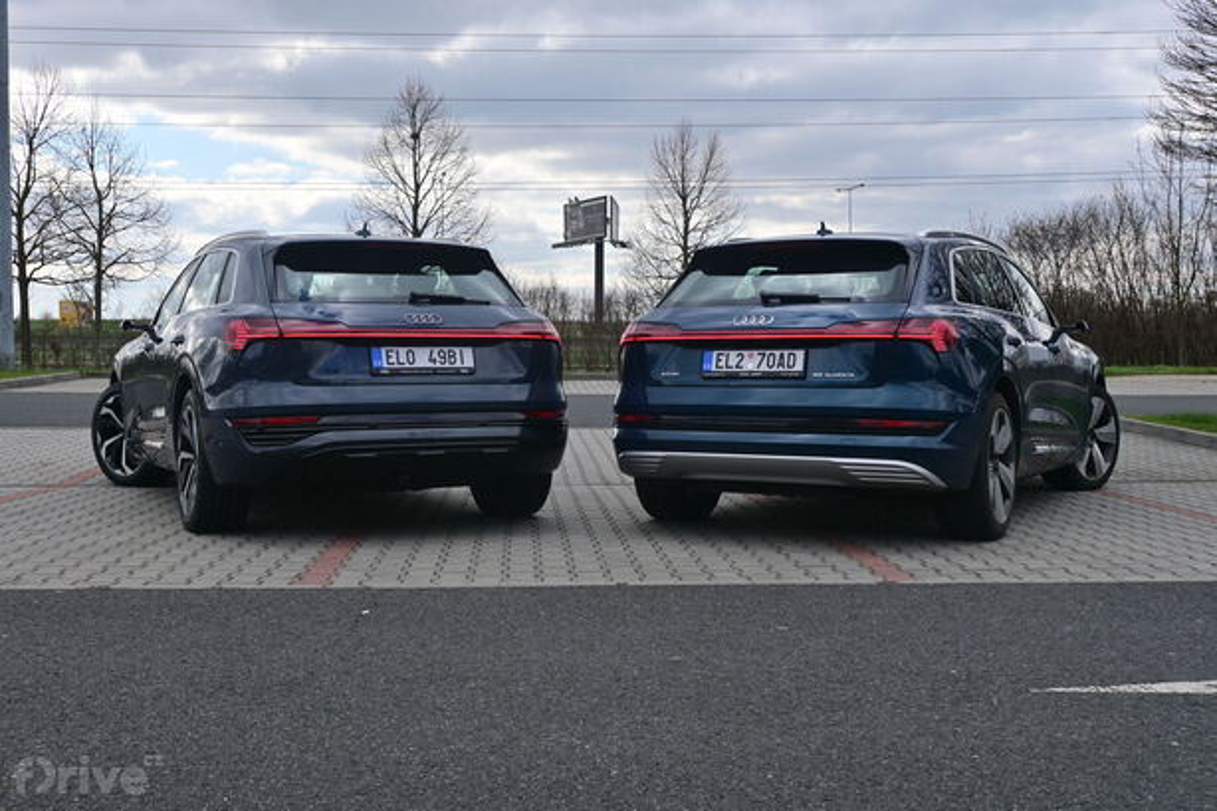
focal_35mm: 39
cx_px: 608
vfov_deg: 34.2
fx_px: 1318
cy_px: 406
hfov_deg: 49.6
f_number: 8
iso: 100
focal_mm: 26
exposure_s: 1/250
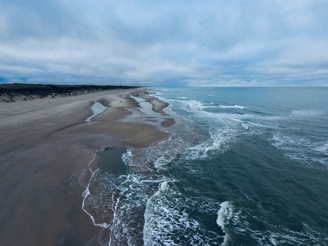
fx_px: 161
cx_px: 155
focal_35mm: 17
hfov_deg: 90.9
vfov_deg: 74.8
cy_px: 121
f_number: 2.2
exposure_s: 1/320
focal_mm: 3.05
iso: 140
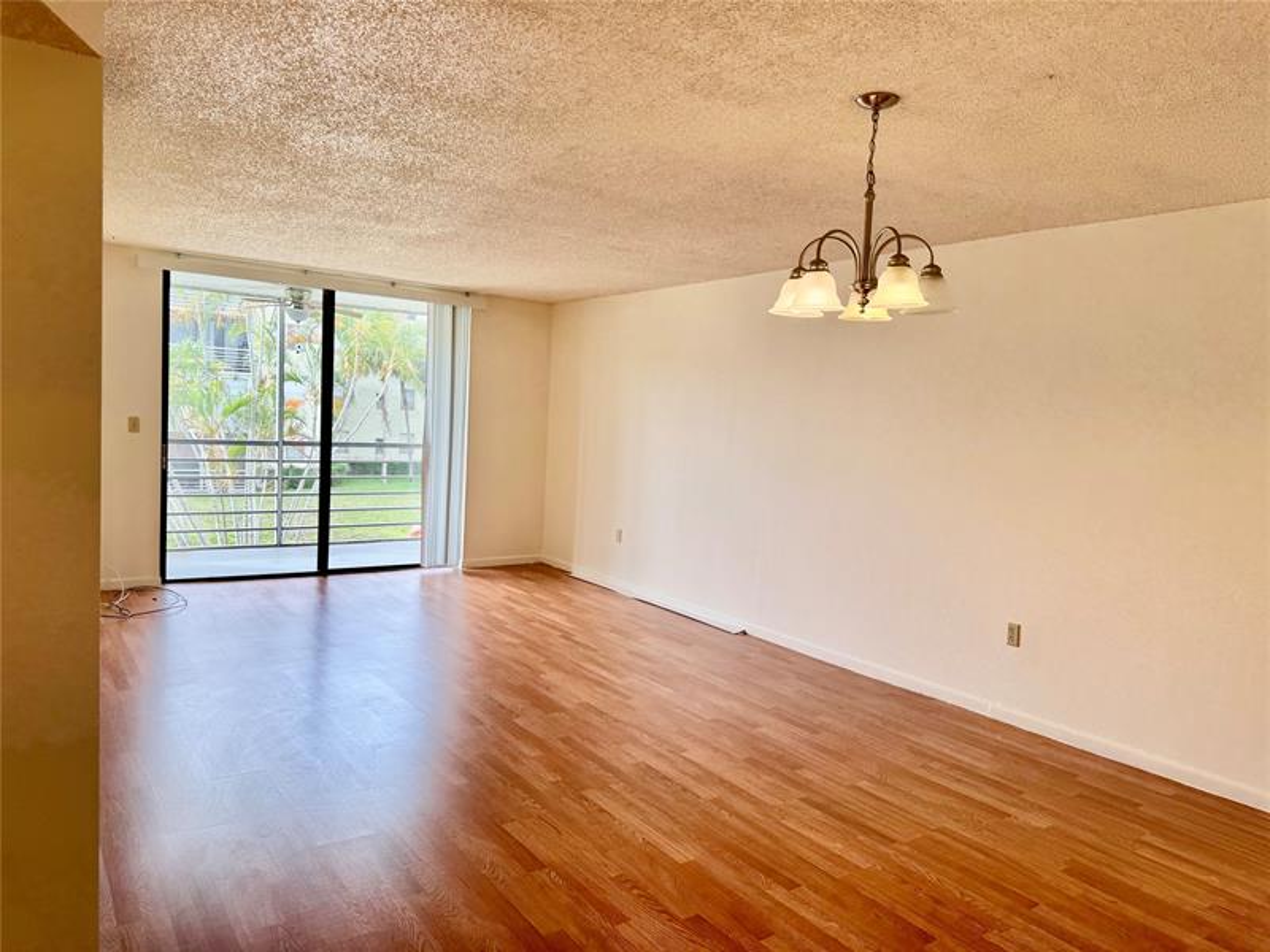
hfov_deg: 71.6
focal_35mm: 24
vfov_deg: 56.8
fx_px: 881
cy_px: 476
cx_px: 635
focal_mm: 6.76
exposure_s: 1/180
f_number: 1.78
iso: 64
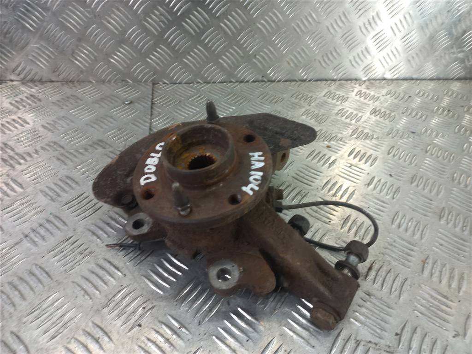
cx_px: 236
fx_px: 341
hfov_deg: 69.4
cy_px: 177
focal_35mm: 25
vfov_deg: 54.9
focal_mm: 4.6
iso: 64
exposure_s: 1/50
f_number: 1.8
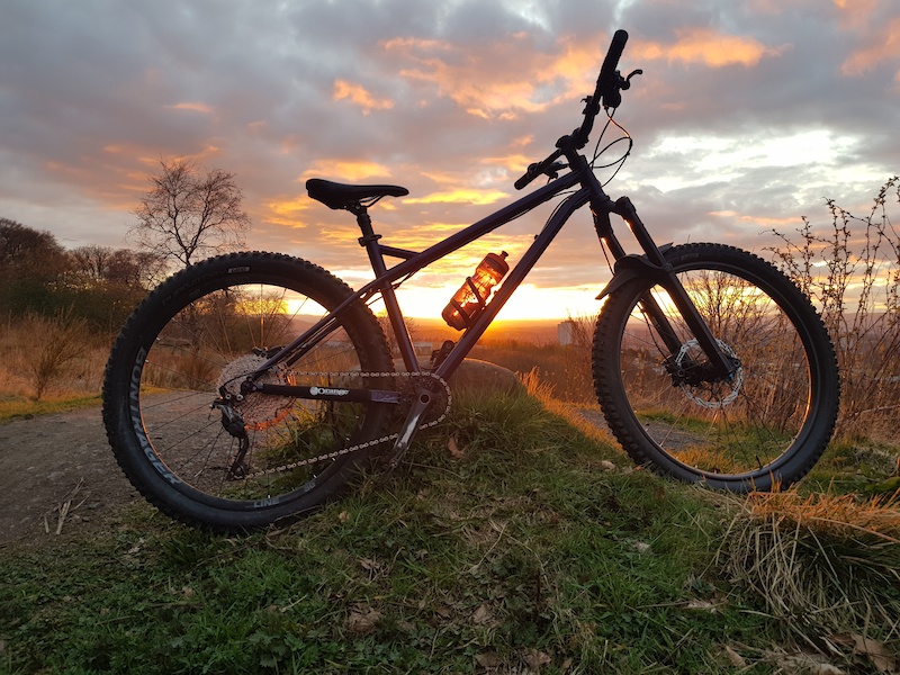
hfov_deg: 67.3
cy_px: 338
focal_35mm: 26
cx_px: 450
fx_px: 676
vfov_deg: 53.1
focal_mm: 4.2
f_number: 1.7
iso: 40
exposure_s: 1/88
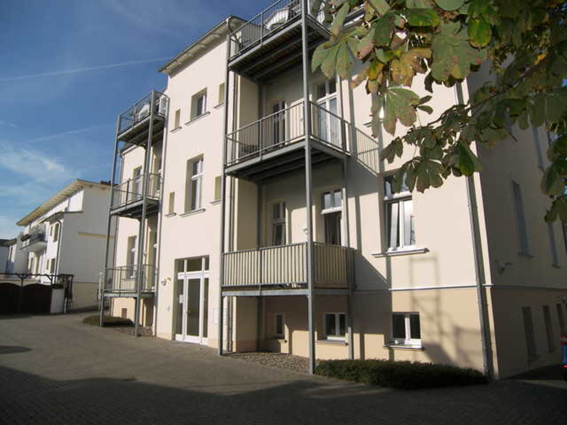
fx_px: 393
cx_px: 284
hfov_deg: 71.6
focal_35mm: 24
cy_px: 212
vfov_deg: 56.8
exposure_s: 1/1250
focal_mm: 5
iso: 50
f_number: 3.2
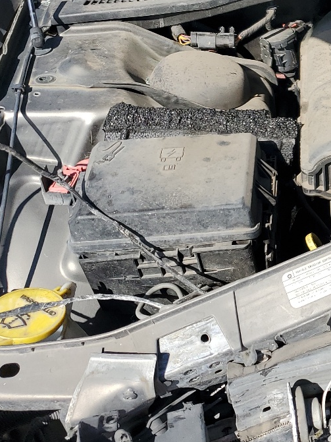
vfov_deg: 30.7
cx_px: 449
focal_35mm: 62
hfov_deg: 21.1
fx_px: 791
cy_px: 113
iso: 50
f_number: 1.5
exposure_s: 1/2500
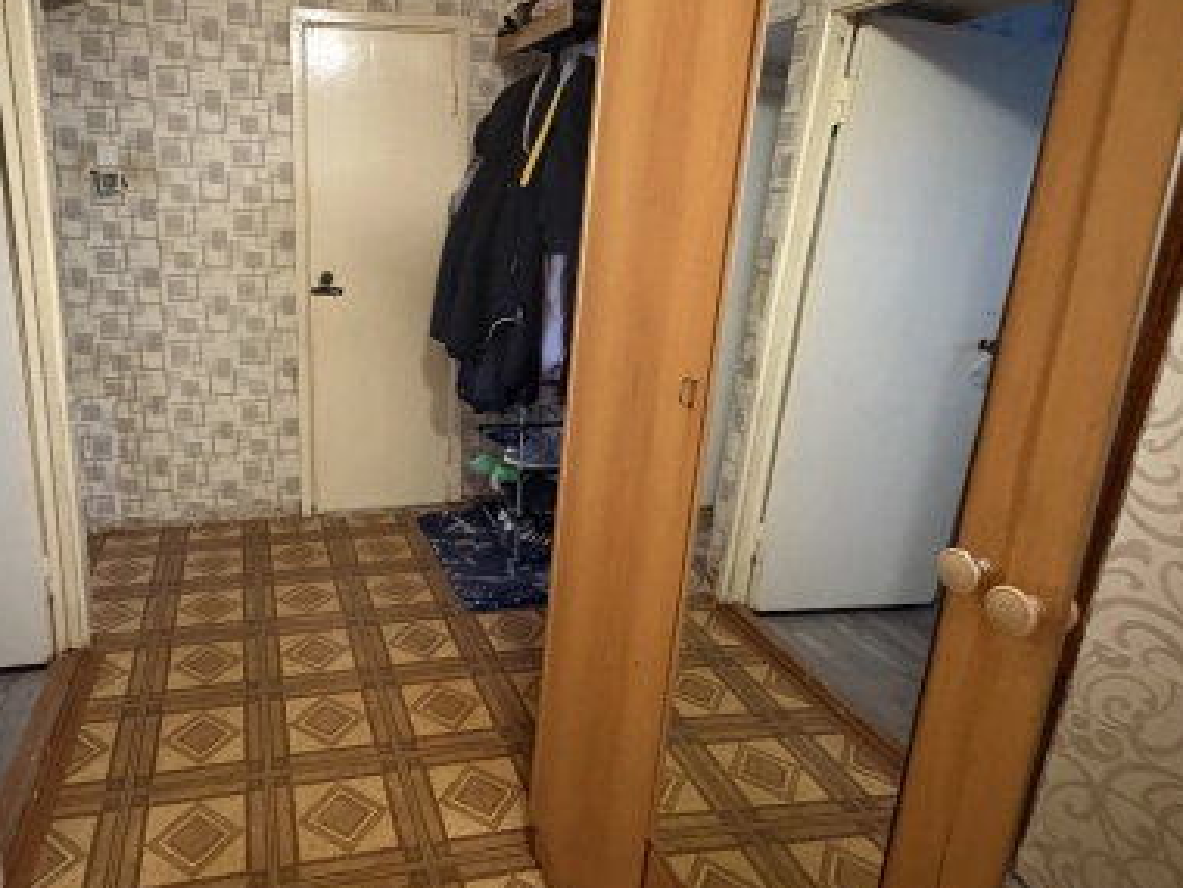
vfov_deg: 58.5
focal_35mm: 23
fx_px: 786
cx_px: 405
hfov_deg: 72.0
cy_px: 368
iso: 1250
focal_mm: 2.22
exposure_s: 1/25
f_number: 2.2
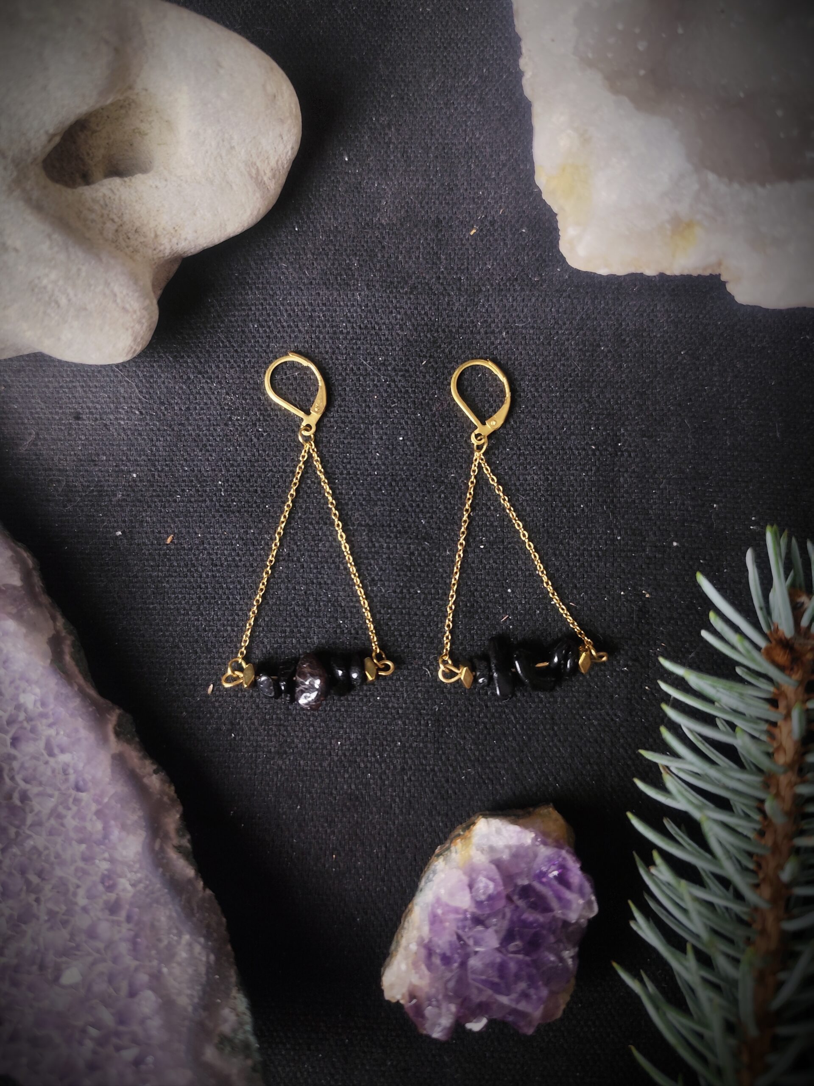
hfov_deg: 58.9
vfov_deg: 73.9
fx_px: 721
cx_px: 407
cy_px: 543
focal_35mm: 23
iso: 200
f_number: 1.65
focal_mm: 6.19
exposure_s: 1/50
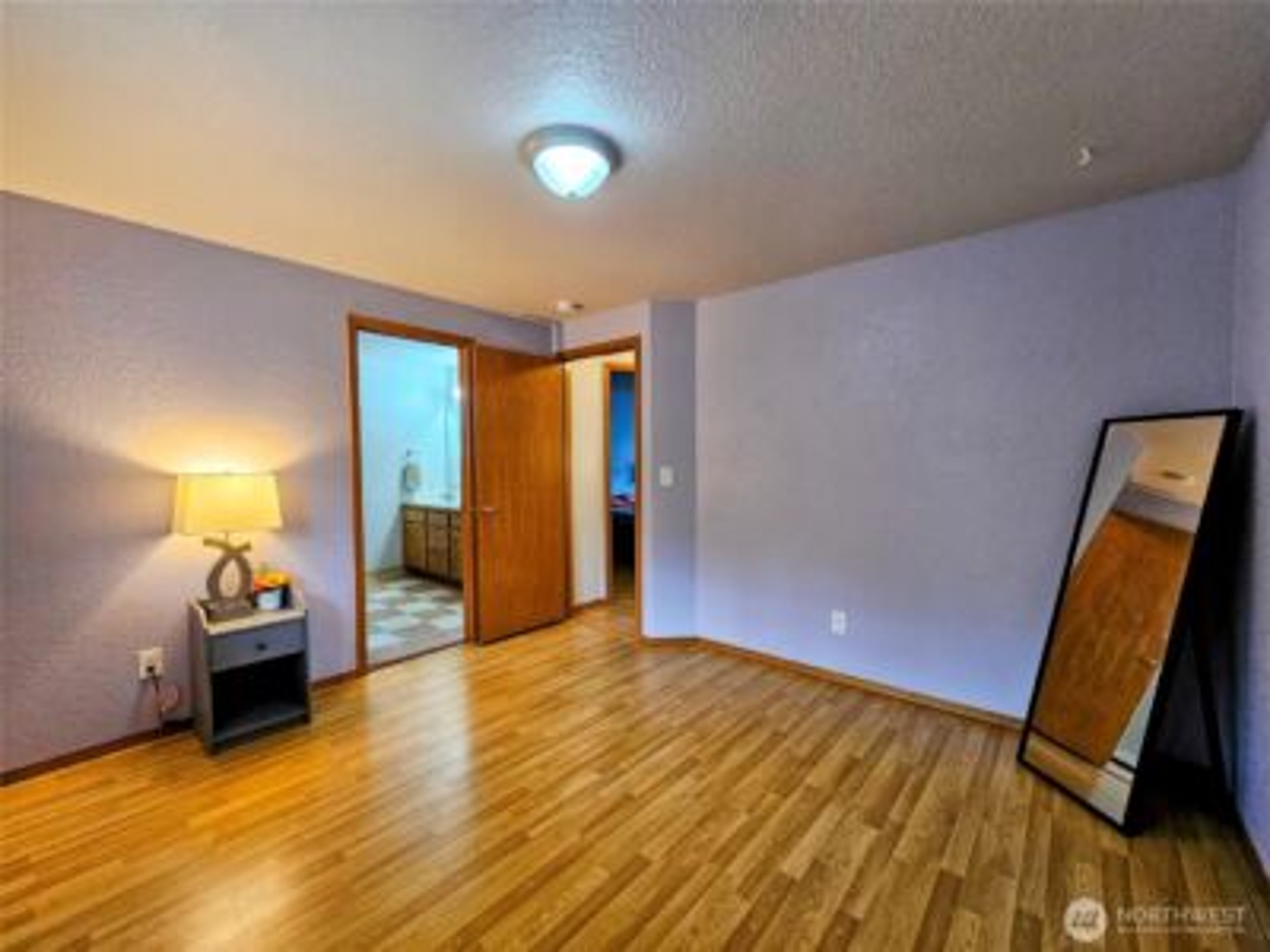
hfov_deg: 106.2
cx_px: 635
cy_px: 476
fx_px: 477
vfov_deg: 89.9
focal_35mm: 13
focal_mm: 2.2
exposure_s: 1/60
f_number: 2.2
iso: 200
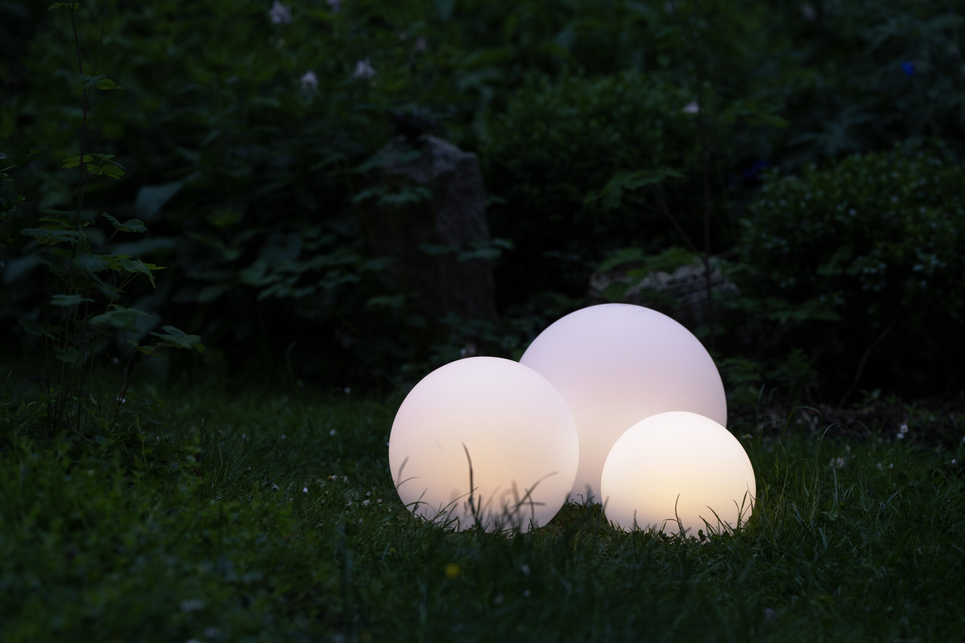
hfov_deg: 15.4
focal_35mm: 133
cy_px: 322
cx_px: 482
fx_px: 3565
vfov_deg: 10.3
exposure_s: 1/15
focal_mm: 133
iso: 320
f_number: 4
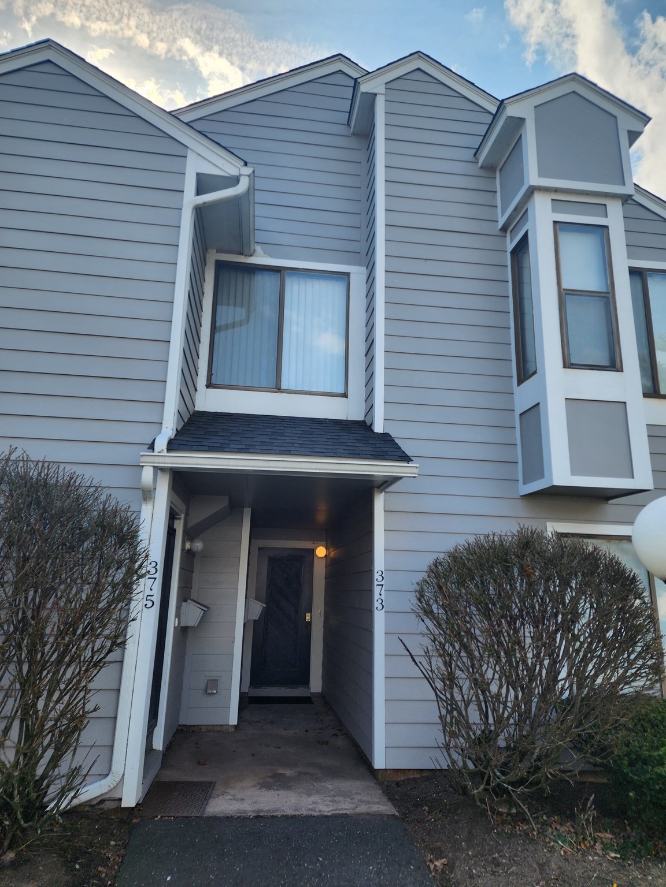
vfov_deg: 73.9
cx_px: 333
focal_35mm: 23
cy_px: 444
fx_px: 590
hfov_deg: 58.9
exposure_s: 1/593
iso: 12
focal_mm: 6.4
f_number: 1.8
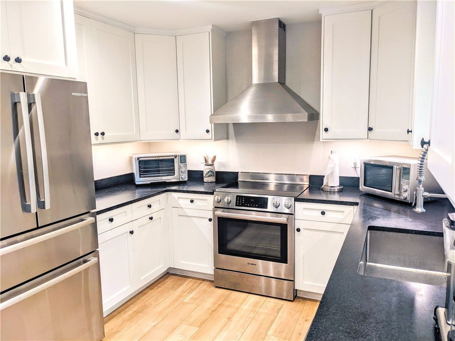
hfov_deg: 65.3
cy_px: 170
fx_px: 355
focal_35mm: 27
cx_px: 228
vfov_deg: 51.4
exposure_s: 1/120
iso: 205
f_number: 1.73
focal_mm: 4.38
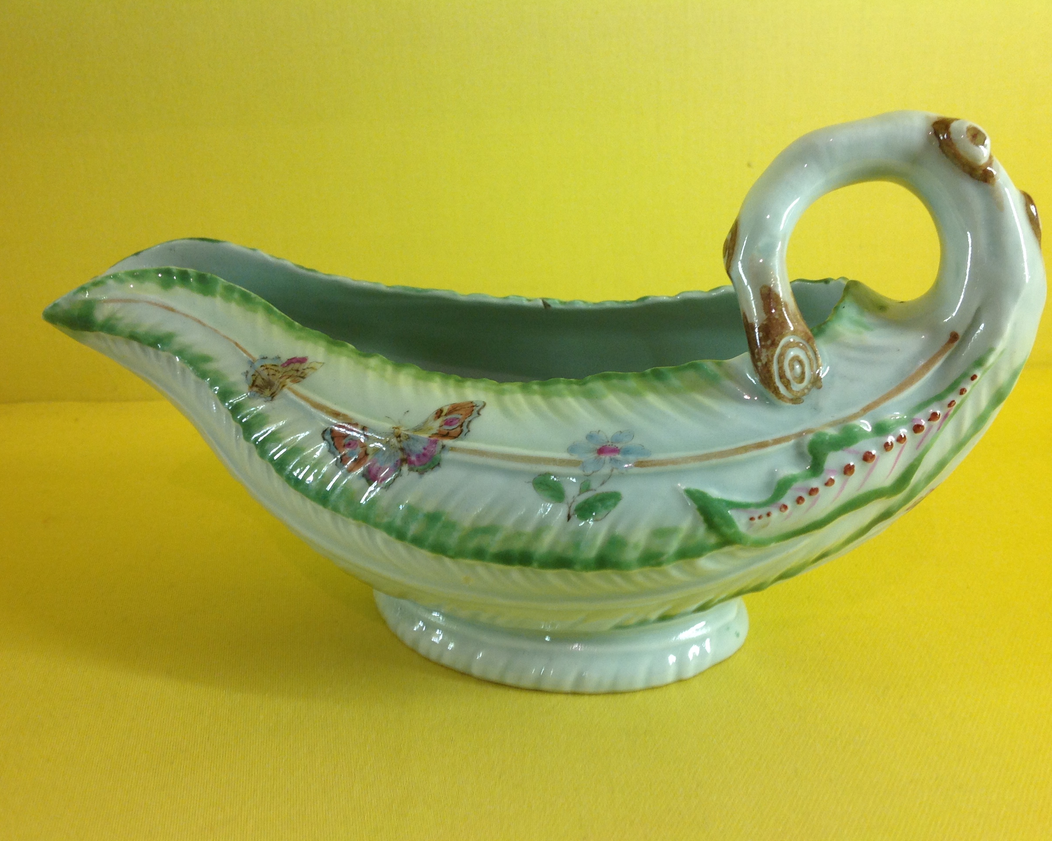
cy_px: 420
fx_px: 1152
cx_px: 540
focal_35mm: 37
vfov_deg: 40.1
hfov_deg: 49.1
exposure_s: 1/24
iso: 64
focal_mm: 4.28
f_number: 2.4
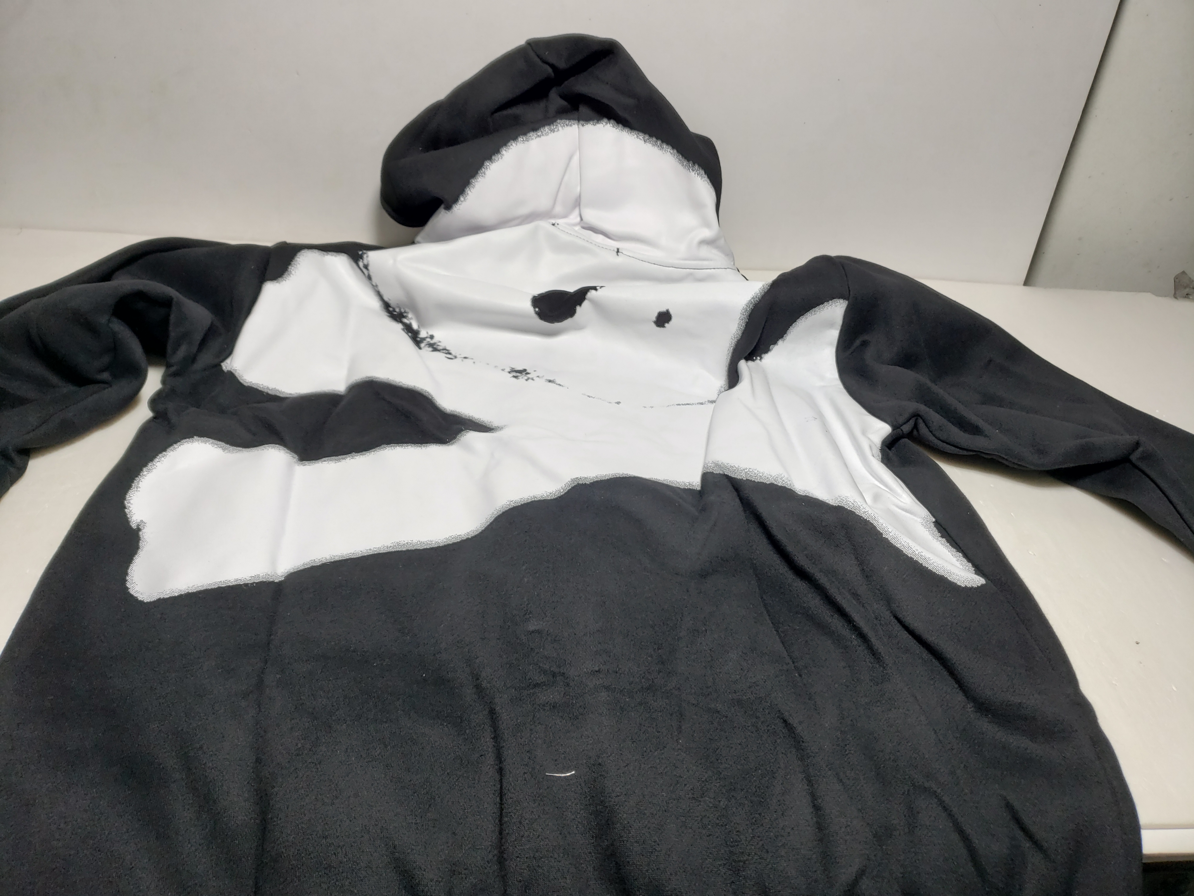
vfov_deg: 53.1
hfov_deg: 67.3
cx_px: 597
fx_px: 897
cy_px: 448
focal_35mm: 26
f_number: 1.5
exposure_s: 1/369
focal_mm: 4.3
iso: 50
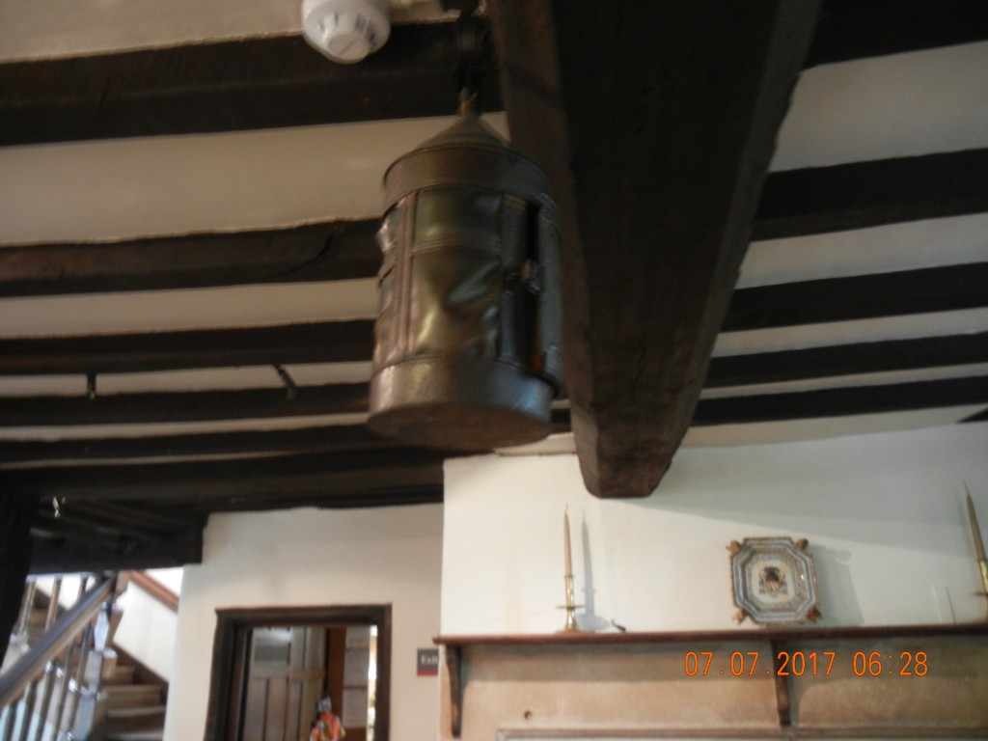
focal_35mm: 30
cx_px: 494
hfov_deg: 60.0
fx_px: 856
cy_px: 370
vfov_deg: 46.8
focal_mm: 5.4
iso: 400
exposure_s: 1/3.2
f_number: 3.5
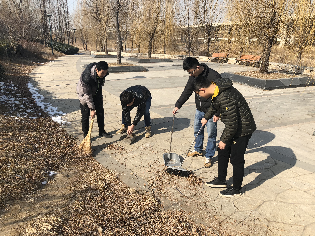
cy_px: 118
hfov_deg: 63.4
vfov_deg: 49.7
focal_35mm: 28
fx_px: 255
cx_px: 158
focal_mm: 3.99
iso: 20
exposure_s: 1/1499
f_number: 1.8
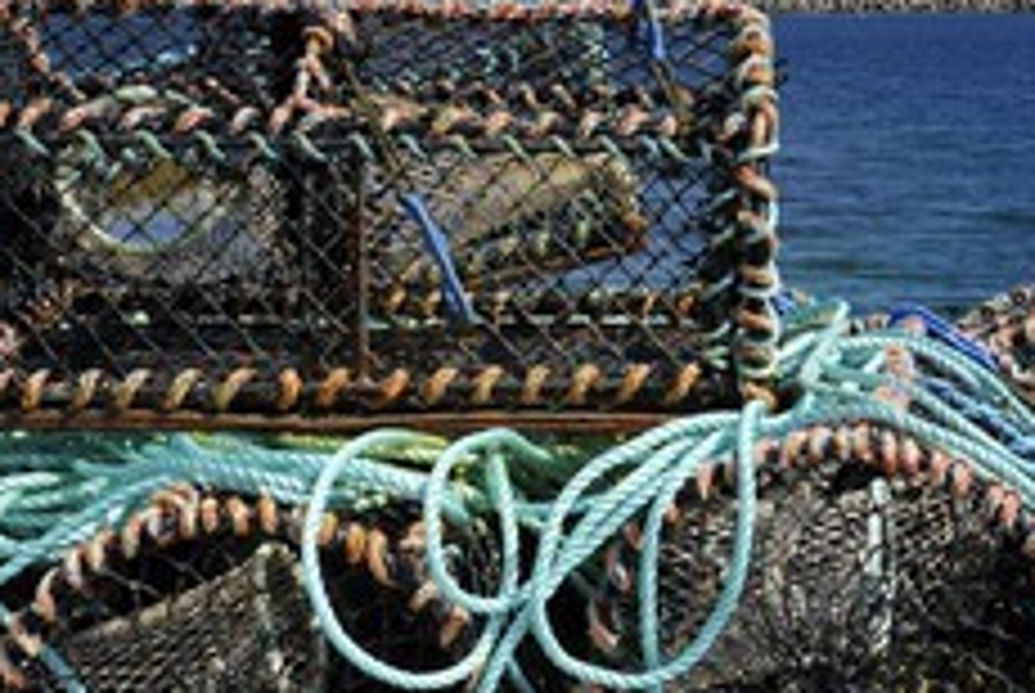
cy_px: 320
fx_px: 2360
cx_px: 734
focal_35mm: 82
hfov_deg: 24.5
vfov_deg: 16.7
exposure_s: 1/250
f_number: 13
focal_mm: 45
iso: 200
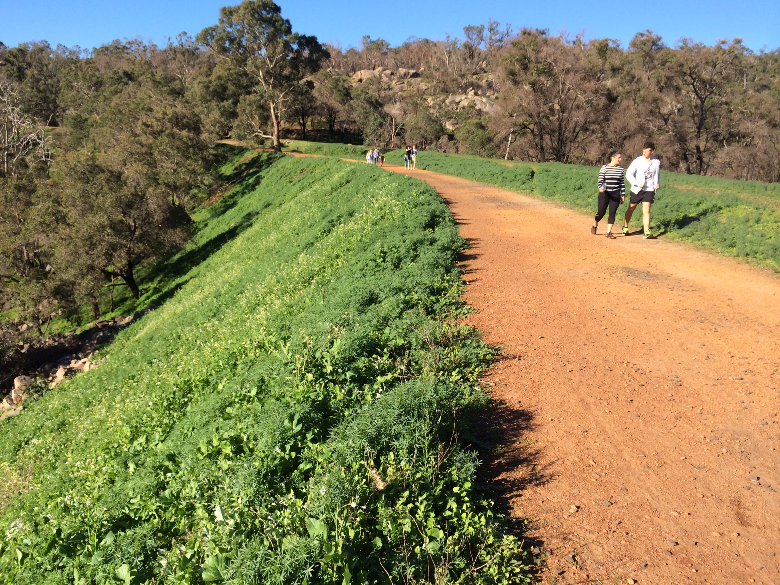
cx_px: 390
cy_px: 292
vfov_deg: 46.8
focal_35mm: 30
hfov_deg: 60.0
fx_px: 676
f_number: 2.2
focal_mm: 4.12
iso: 40
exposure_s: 1/1140
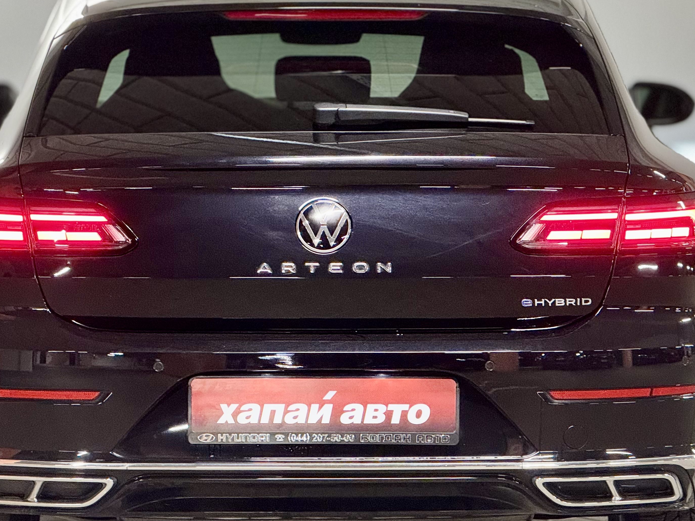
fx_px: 3534
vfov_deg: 8.4
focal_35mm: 176
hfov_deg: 11.2
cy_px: 259
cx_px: 328
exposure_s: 1/50
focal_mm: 15.66
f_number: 2.8
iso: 500
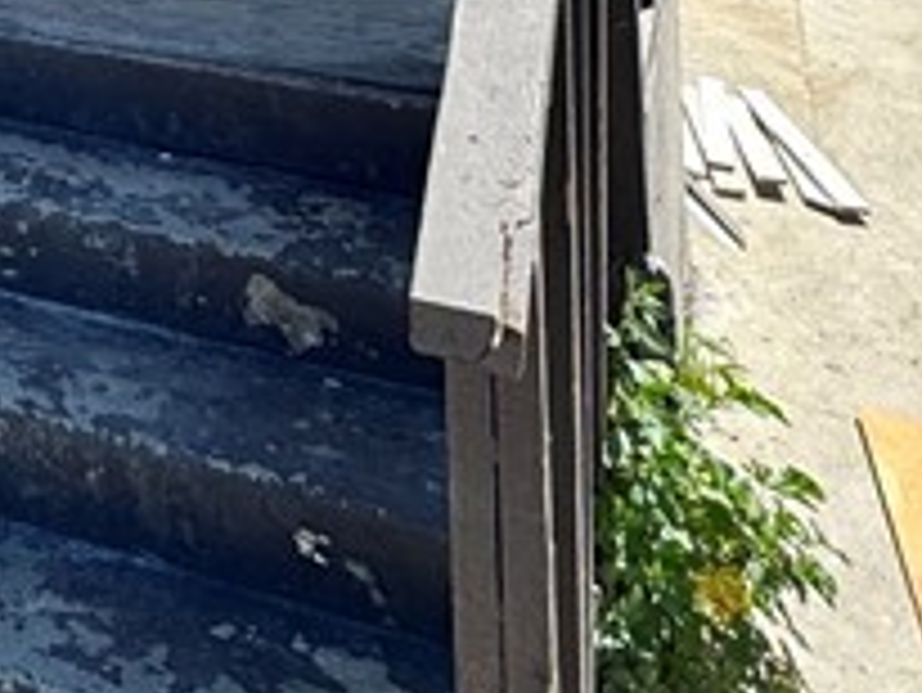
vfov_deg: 16.6
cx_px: -292
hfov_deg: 24.2
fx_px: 1866
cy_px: -644
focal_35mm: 70
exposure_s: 1/921
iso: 40
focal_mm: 2.22
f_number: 2.2
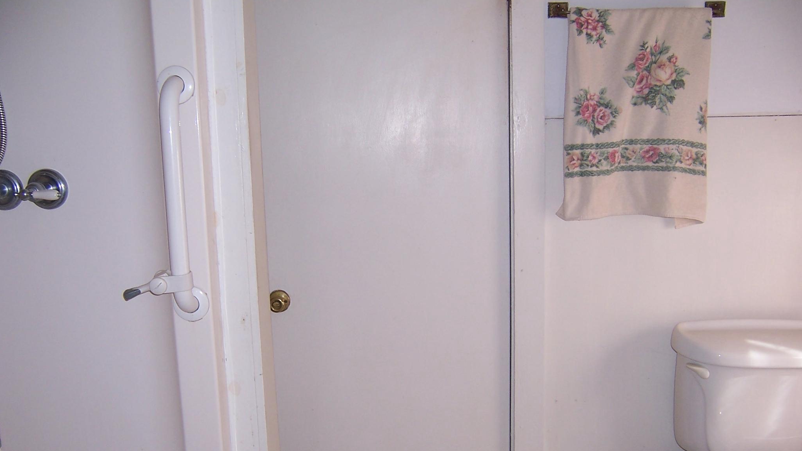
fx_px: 766
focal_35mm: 36
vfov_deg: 32.6
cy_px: 296
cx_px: 401
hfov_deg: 55.3
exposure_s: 1/60
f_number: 2.8
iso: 80
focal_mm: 5.5
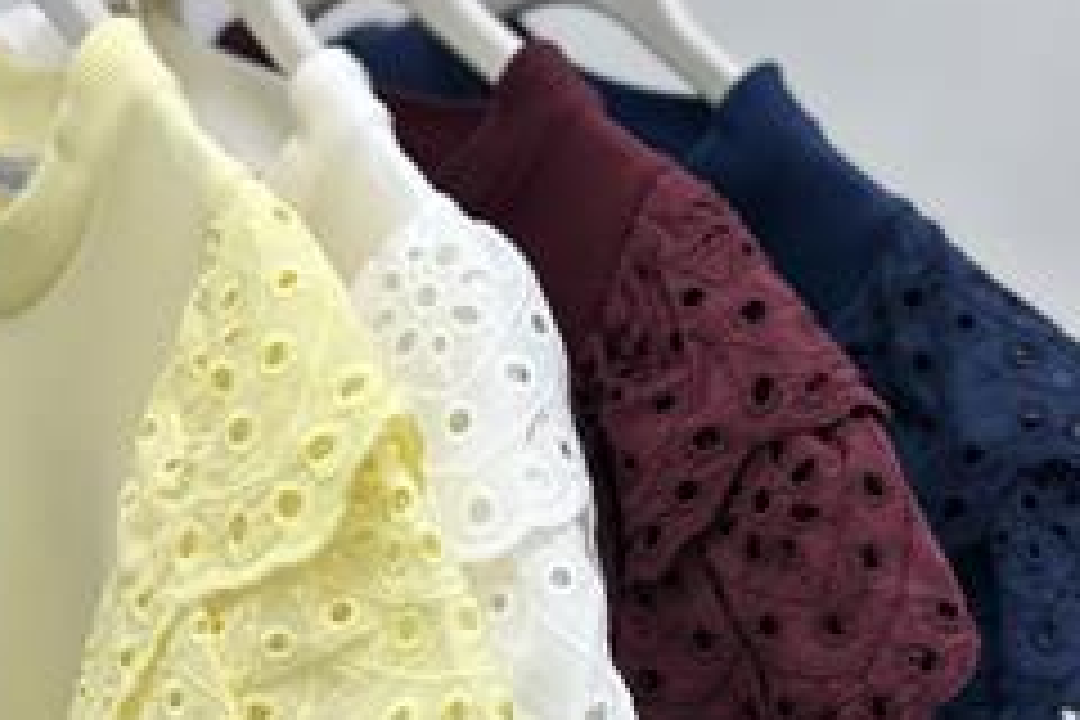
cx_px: 562
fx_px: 2580
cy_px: 623
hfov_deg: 23.6
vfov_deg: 15.7
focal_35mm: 86
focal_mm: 6.86
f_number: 1.78
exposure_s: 1/100
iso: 125
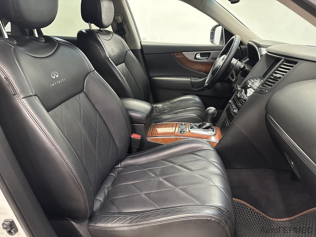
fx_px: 219
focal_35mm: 24
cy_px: 118
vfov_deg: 56.8
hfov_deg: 71.6
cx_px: 158
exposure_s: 1/42
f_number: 1.78
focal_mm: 6.86
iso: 800
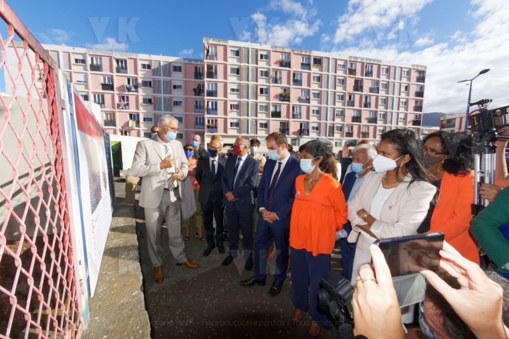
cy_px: 170
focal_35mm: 15
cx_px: 254
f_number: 14
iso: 200
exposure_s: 1/250
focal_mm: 10.5
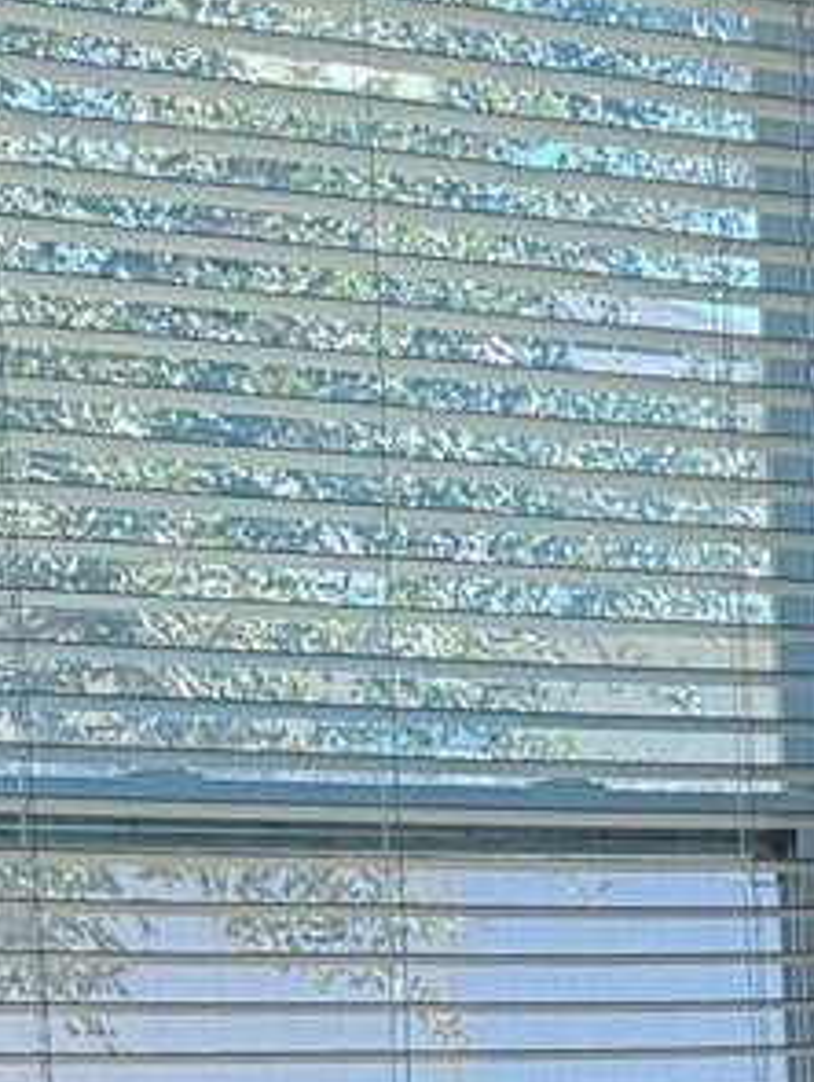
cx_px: 2578
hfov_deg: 8.9
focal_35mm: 130
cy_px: 1445
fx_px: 4067
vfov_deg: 14.5
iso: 160
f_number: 1.78
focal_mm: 6.76
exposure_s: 1/240
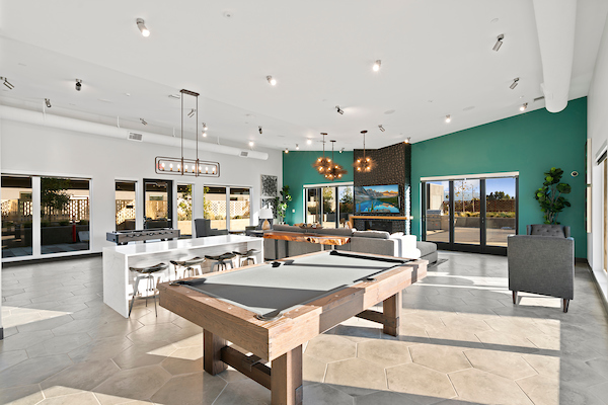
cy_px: 202
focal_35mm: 17
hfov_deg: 93.3
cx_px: 304
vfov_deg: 70.4
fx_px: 287
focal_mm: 17
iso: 100
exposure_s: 1/10
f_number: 8
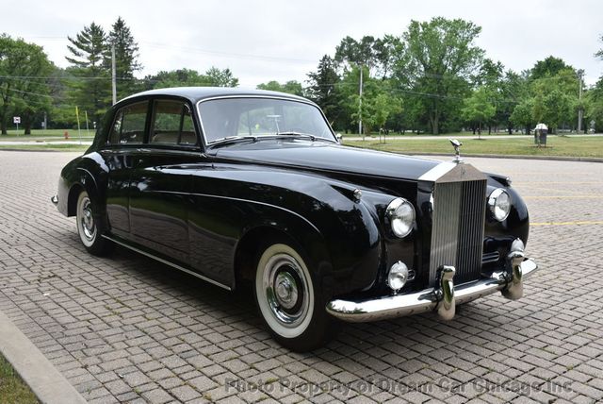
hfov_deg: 55.1
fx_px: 578
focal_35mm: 34
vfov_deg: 38.4
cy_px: 202
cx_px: 302
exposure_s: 1/500
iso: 450
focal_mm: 23
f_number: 8
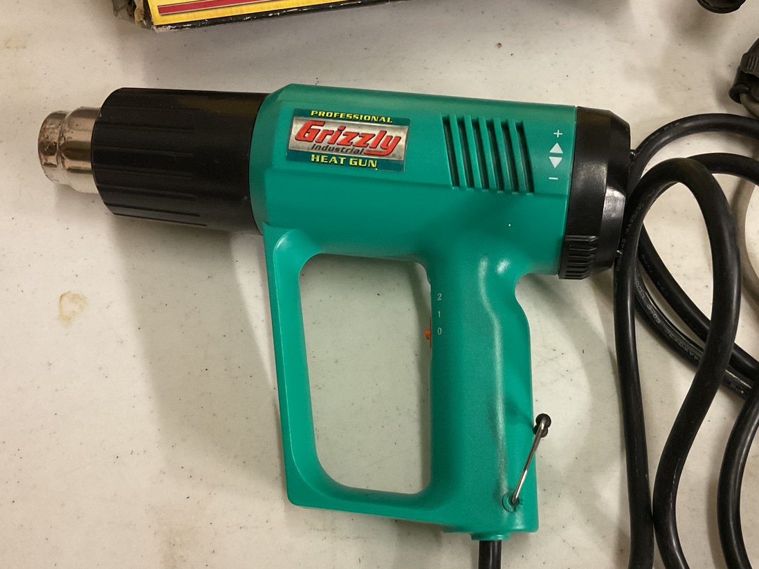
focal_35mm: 40
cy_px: 318
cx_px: 442
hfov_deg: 46.6
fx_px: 877
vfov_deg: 35.9
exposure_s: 1/40
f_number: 1.8
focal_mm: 3
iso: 320
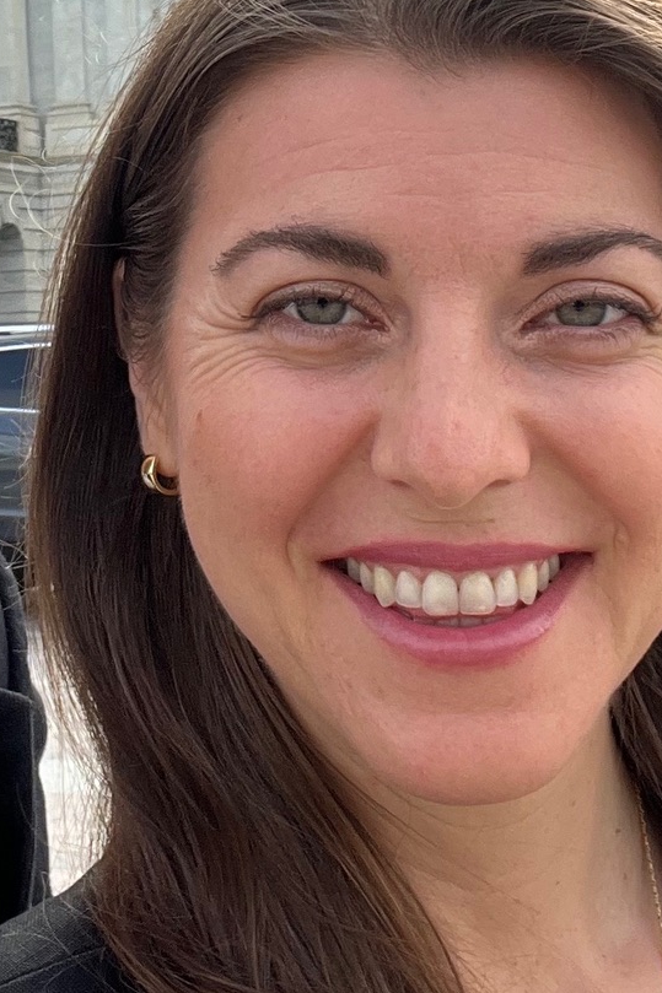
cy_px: -23
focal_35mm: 79
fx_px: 2180
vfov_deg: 24.4
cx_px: 141
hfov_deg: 17.1
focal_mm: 2.71
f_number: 2.2
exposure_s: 1/243
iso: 32
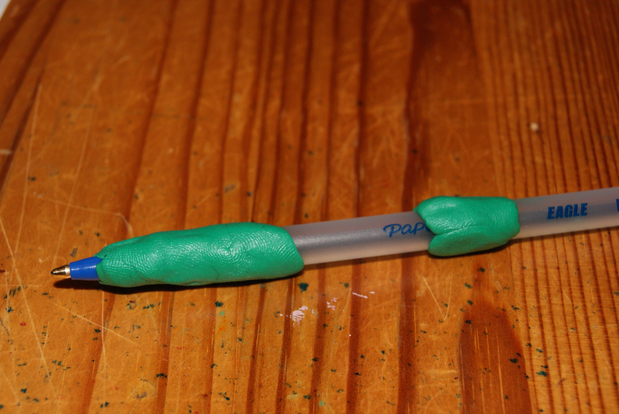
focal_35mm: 60
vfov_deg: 22.7
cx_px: 310
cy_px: 207
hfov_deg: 33.4
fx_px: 1033
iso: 400
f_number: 8
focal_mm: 40
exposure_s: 1/60
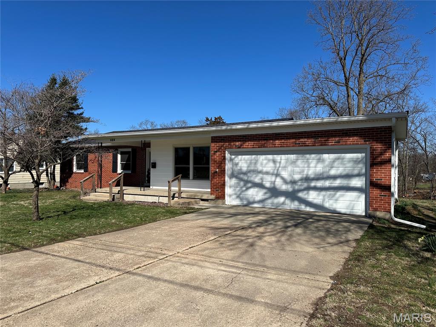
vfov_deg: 56.8
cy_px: 164
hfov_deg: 71.6
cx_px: 218
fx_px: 302
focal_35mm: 24
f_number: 1.78
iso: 80
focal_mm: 6.86
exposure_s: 1/6211
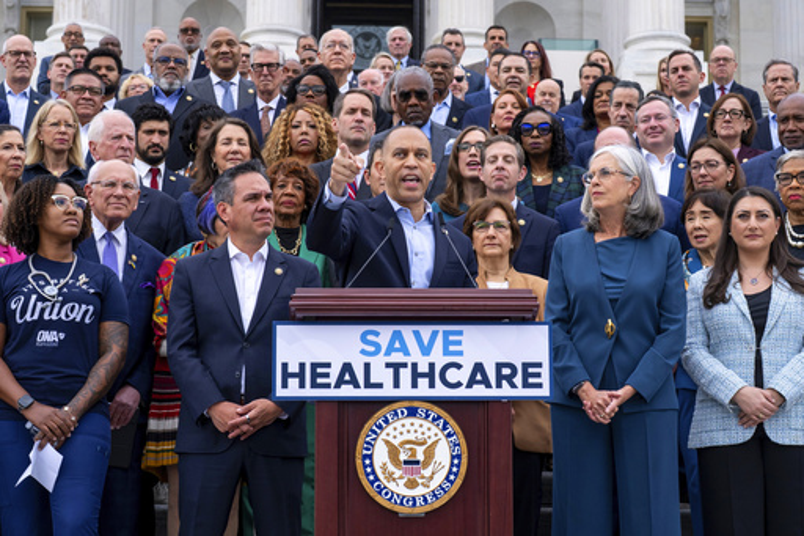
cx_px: 402
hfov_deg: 27.0
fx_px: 1674
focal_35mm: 75
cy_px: 268
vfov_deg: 18.2
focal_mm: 50
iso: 400
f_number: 5
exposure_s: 1/500
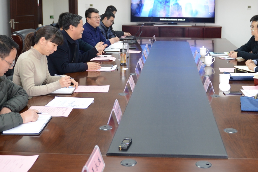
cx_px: 167
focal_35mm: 49
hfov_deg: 39.9
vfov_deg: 27.3
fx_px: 351
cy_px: 48
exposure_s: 1/125
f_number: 2.8
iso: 1000
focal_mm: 24
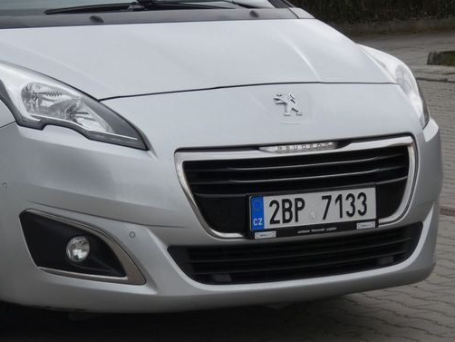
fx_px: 2117
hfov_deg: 12.1
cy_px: 99
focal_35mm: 161
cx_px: 4
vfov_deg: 9.2
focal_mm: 14.1
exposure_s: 1/160
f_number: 5
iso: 80
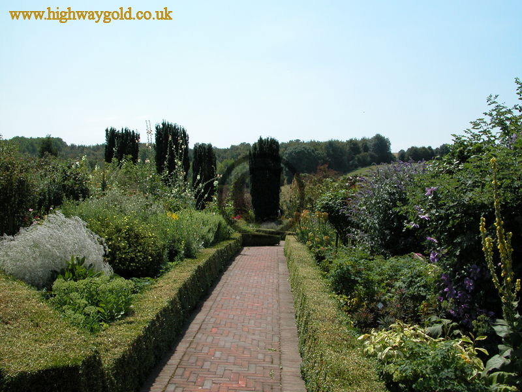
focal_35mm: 35
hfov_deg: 52.6
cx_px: 261
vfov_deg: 40.7
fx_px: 528
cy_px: 196
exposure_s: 1/308
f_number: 7.1
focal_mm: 8.9
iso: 100
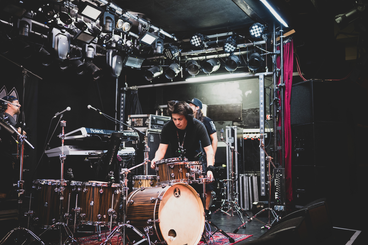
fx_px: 409
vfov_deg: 33.4
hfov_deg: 48.5
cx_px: 184
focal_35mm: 40
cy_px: 122
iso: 3600
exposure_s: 1/60
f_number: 2.8
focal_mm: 40
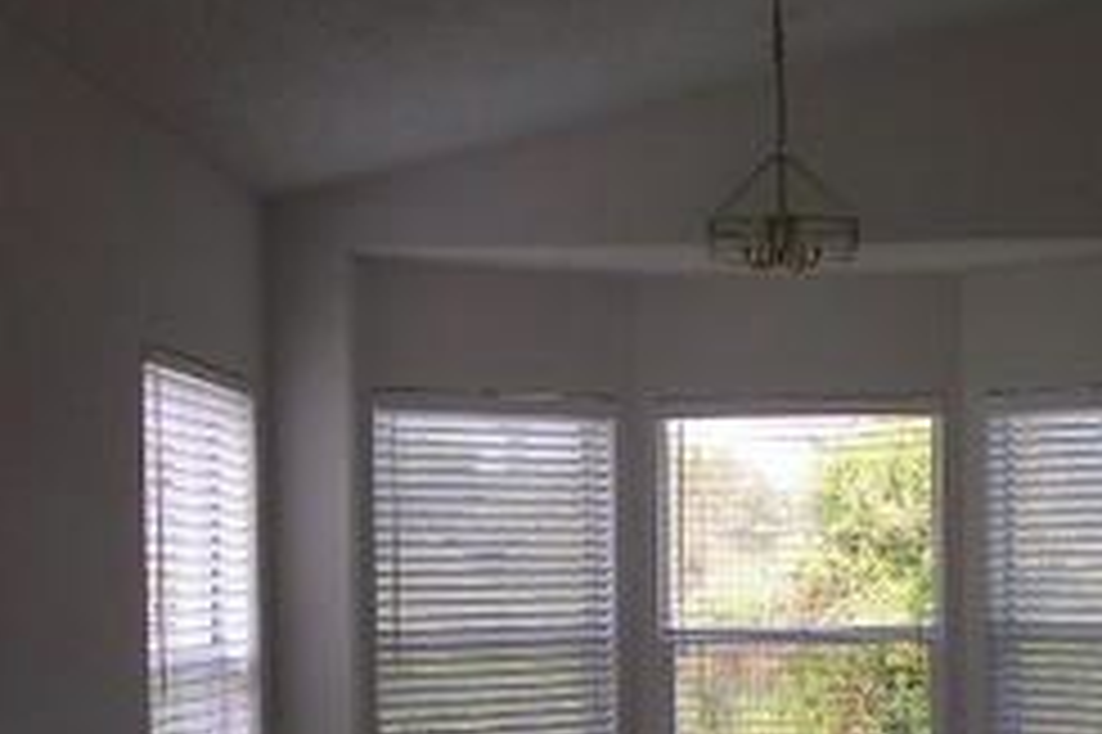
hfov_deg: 23.2
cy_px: 691
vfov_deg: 15.5
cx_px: 796
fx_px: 2661
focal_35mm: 87
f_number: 5.6
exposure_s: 1/60
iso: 50
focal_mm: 6.8
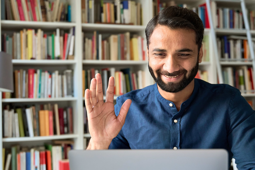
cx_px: 128
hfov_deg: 35.1
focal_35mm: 57
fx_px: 404
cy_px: 85
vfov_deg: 23.8
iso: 1000
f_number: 2.8
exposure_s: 1/160
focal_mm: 38
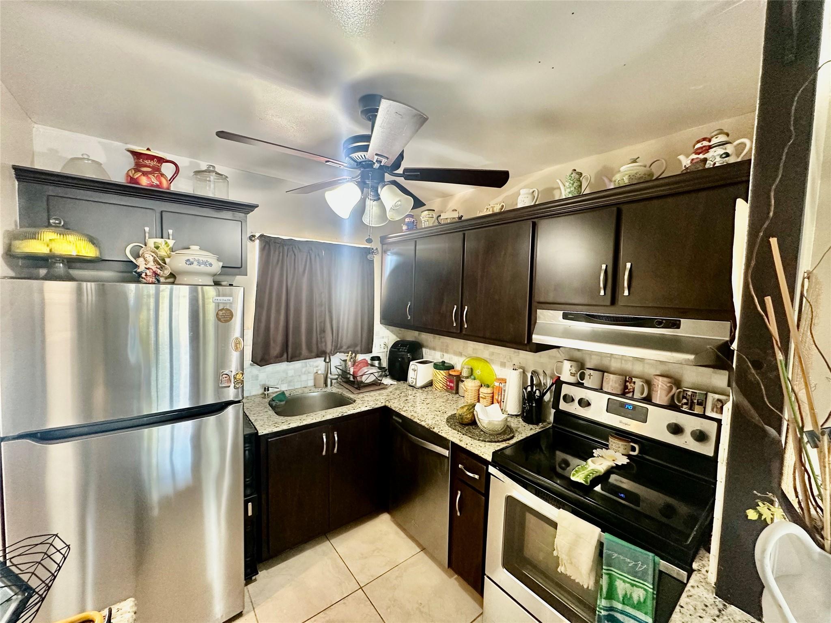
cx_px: 416
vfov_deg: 85.7
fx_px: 336
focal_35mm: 14
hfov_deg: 102.1
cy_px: 312
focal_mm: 2.22
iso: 400
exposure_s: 1/60
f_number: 2.2
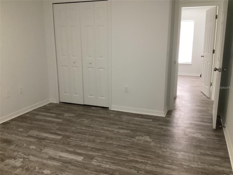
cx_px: 116
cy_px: 88
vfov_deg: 45.4
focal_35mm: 31
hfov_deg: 58.4
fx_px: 209
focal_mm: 3.3
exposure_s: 1/60
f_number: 2.4
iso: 320
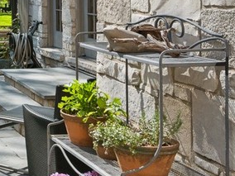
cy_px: -7
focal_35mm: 88
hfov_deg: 18.9
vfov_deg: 16.4
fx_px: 597
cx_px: -142
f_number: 9.5
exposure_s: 1/180
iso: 200
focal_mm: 16
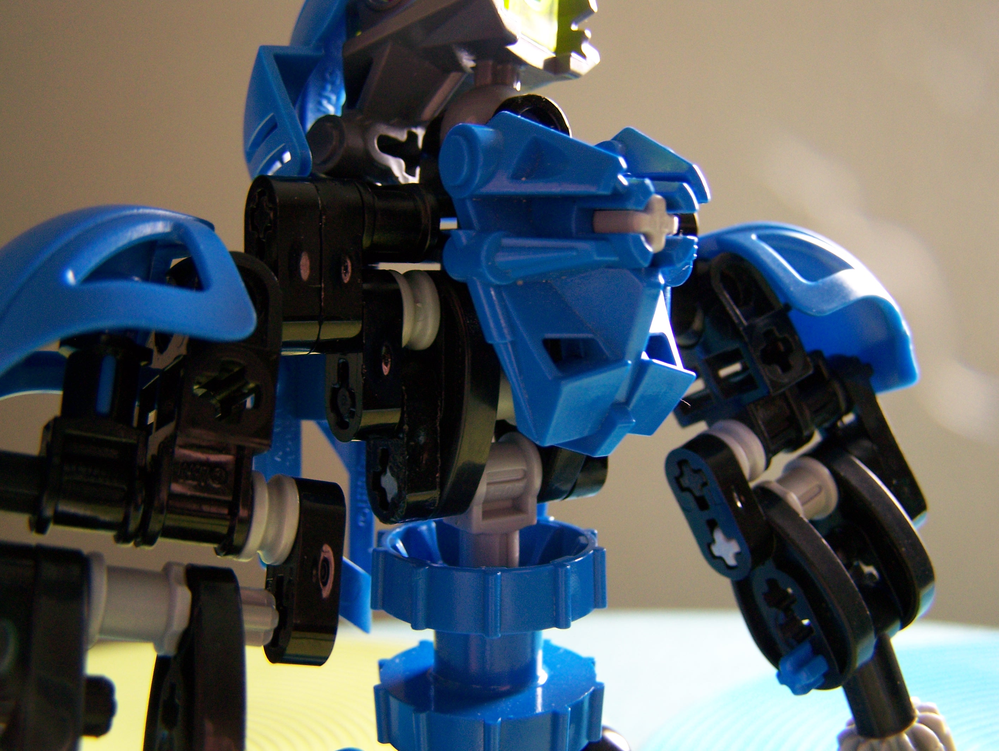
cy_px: 376
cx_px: 500
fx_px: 1097
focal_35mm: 38
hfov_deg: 48.9
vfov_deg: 37.8
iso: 160
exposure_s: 1/8
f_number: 2.8
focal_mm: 6.3
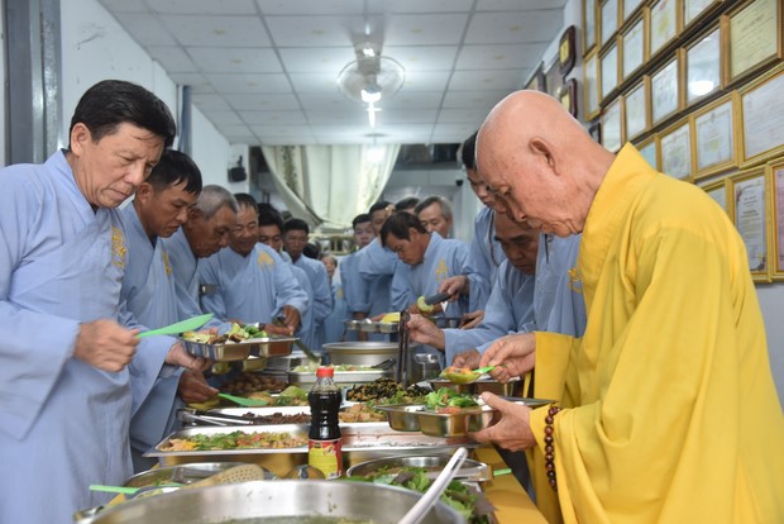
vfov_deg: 35.1
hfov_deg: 50.7
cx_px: 392
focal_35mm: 38
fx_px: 828
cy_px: 262
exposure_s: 1/60
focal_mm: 38
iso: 400
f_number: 4
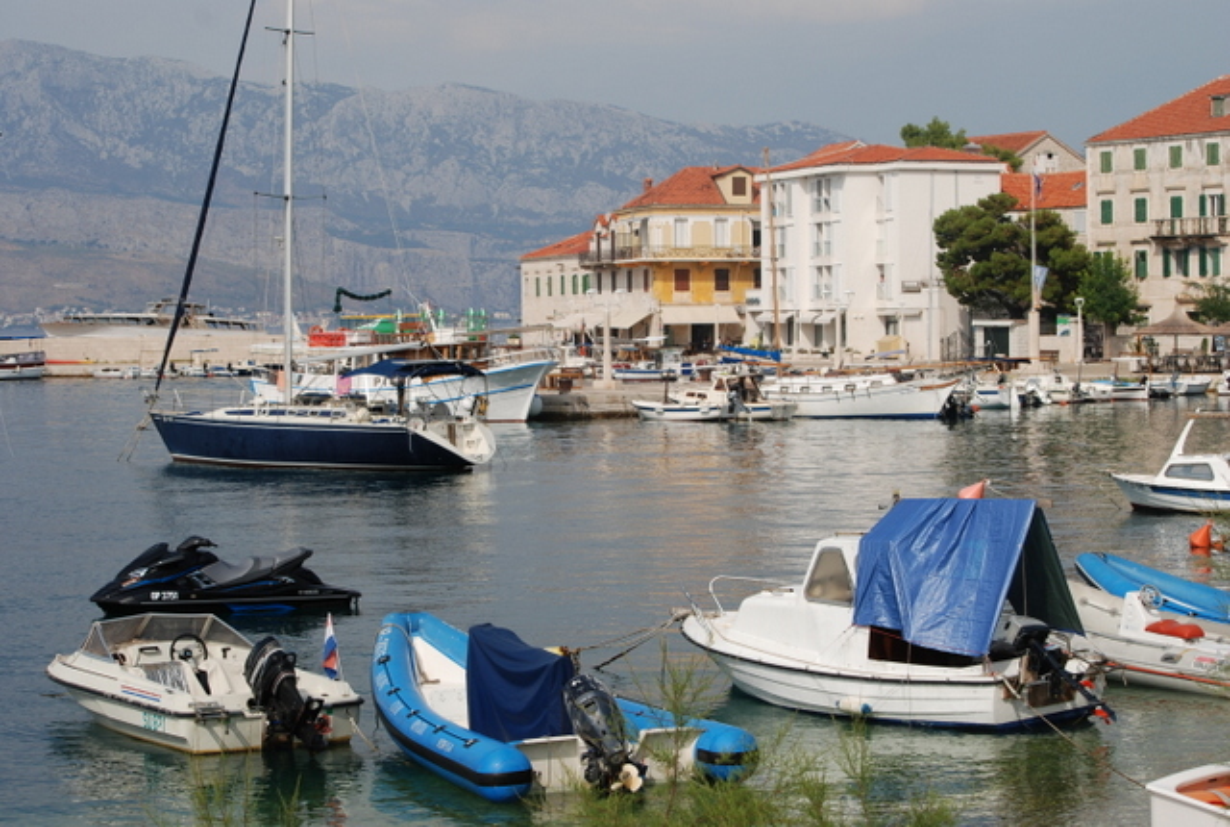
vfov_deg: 16.6
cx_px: 615
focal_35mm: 82
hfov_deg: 24.6
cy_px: 414
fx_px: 2825
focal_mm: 55
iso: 100
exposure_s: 1/320
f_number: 9
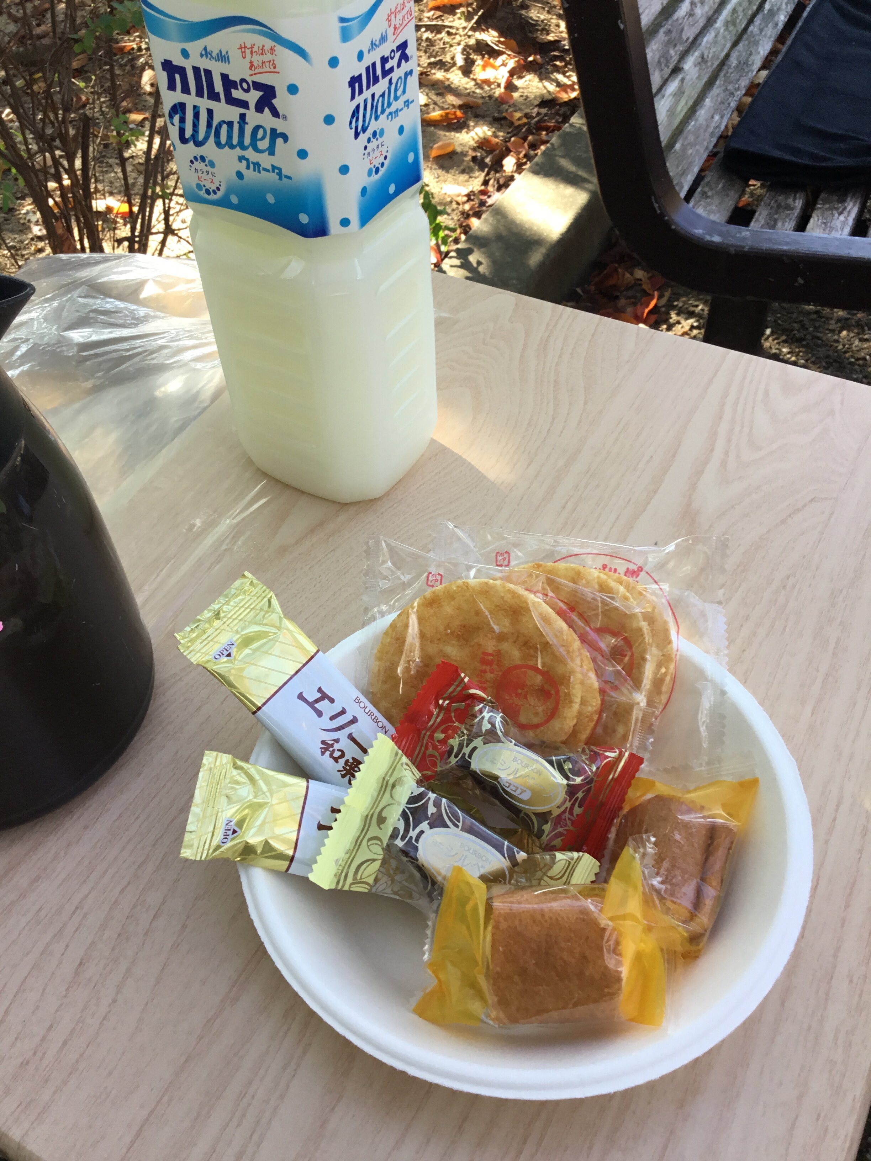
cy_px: 580
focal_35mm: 31
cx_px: 436
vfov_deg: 58.4
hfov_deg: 45.4
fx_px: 1040
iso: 32
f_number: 2.4
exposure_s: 1/120
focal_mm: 3.3
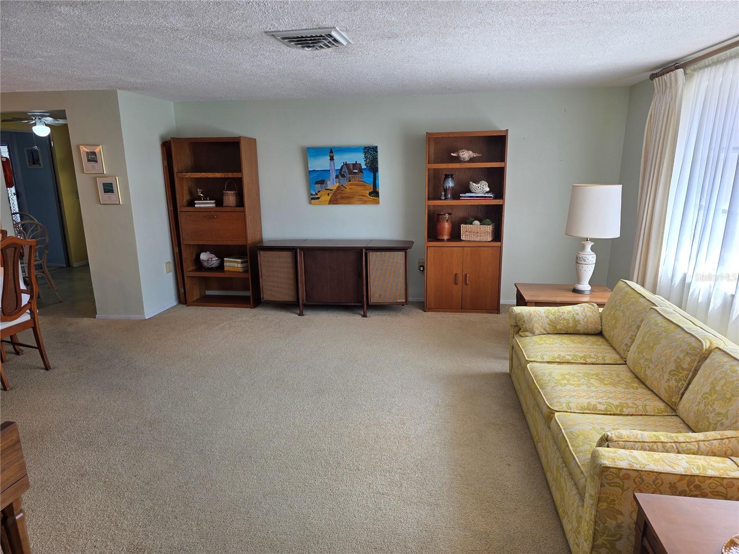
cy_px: 277
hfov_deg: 73.9
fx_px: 491
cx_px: 370
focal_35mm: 23
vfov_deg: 58.9
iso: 40
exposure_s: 1/120
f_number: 1.7
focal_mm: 6.3
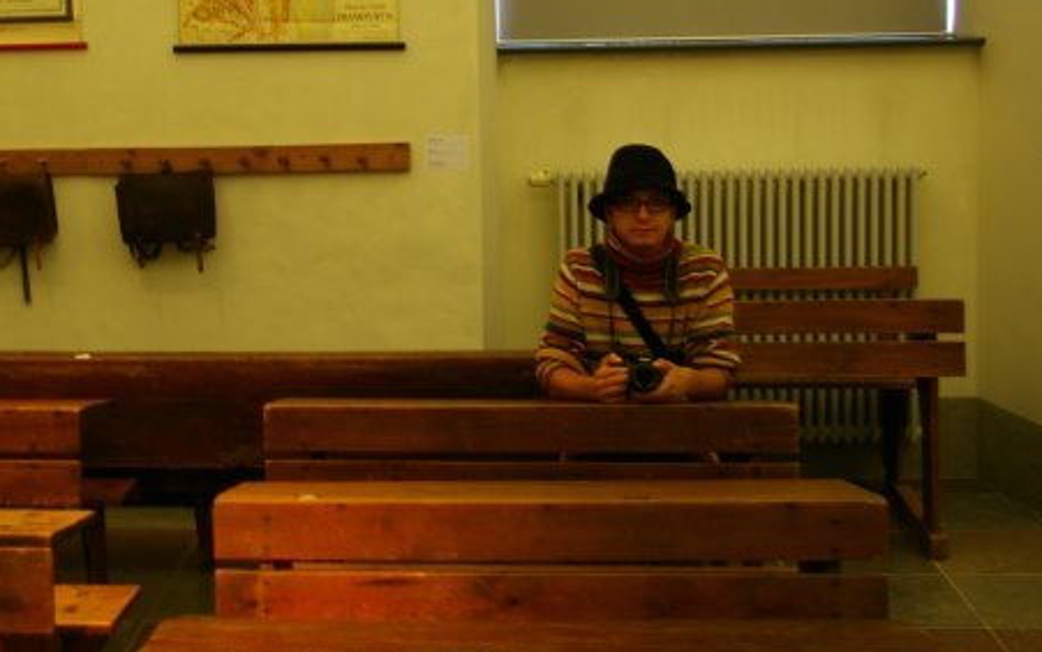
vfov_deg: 22.4
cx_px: 310
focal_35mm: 57
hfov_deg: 35.2
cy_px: 109
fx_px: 1616
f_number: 4
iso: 200
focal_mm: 21
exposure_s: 1/10
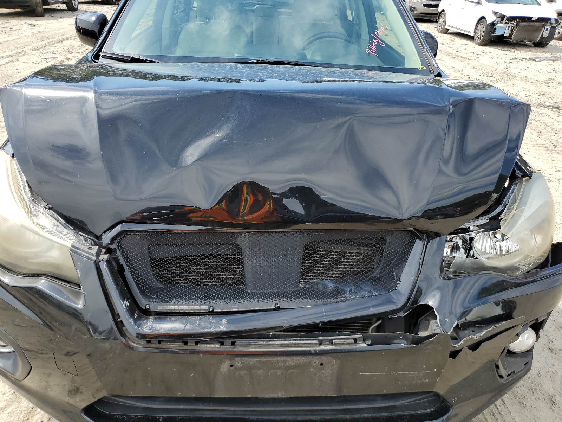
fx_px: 422
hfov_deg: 67.3
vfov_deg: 53.1
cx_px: 281
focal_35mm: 26
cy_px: 211
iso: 50
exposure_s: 1/1250
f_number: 1.5
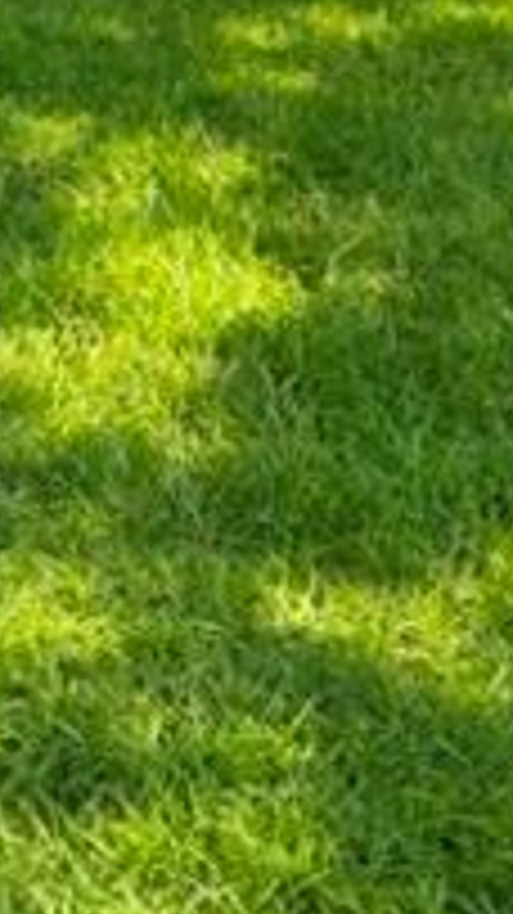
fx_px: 2252
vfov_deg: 21.3
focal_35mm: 93
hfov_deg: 13.0
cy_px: -182
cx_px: 122
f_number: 1.6
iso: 50
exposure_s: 1/732
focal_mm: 5.96
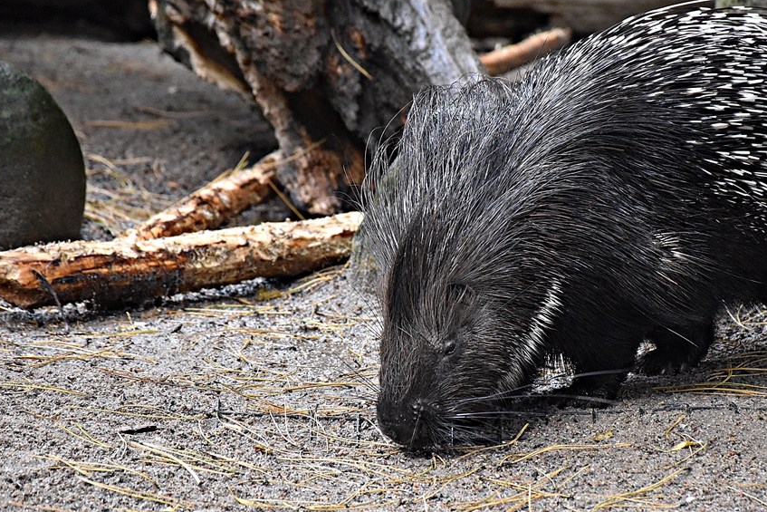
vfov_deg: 5.4
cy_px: 257
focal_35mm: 254
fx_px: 5412
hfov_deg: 8.1
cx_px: 413
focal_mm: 140
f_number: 5.6
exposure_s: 1/500
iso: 4000
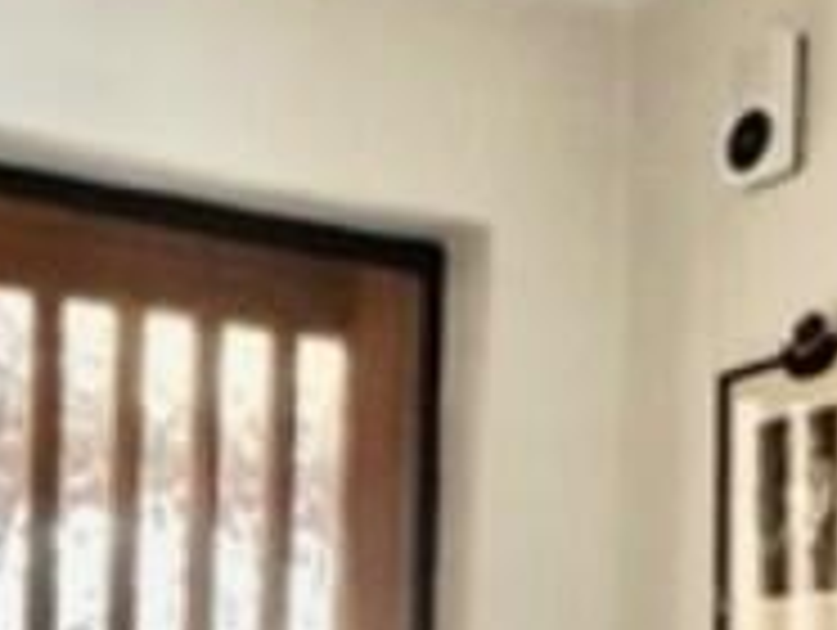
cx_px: 94
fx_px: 1864
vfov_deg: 17.7
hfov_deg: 24.6
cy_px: 873
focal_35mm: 77
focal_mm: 2.22
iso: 250
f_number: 2.2
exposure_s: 1/100
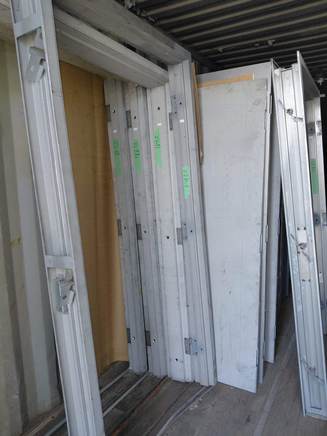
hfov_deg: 54.9
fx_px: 315
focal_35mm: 25
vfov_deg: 69.4
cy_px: 218
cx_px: 164
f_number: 1.8
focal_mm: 4.69
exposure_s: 1/120
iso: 250
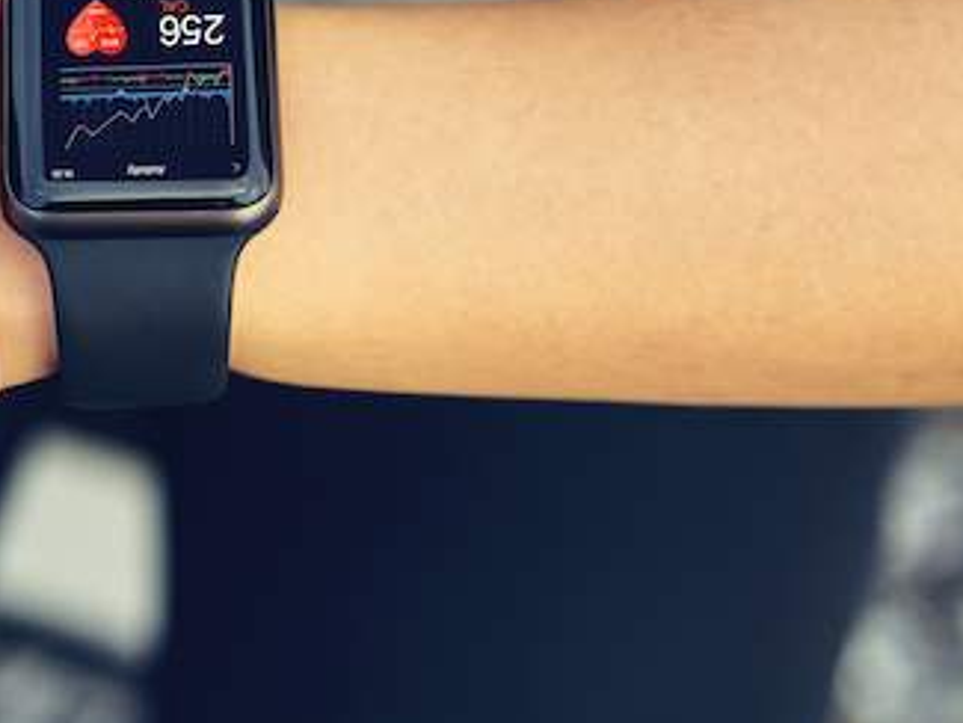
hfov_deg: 17.1
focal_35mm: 114
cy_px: 221
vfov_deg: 13.0
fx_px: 3173
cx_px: 130
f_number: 3.5
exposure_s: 1/320
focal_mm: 55
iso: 200
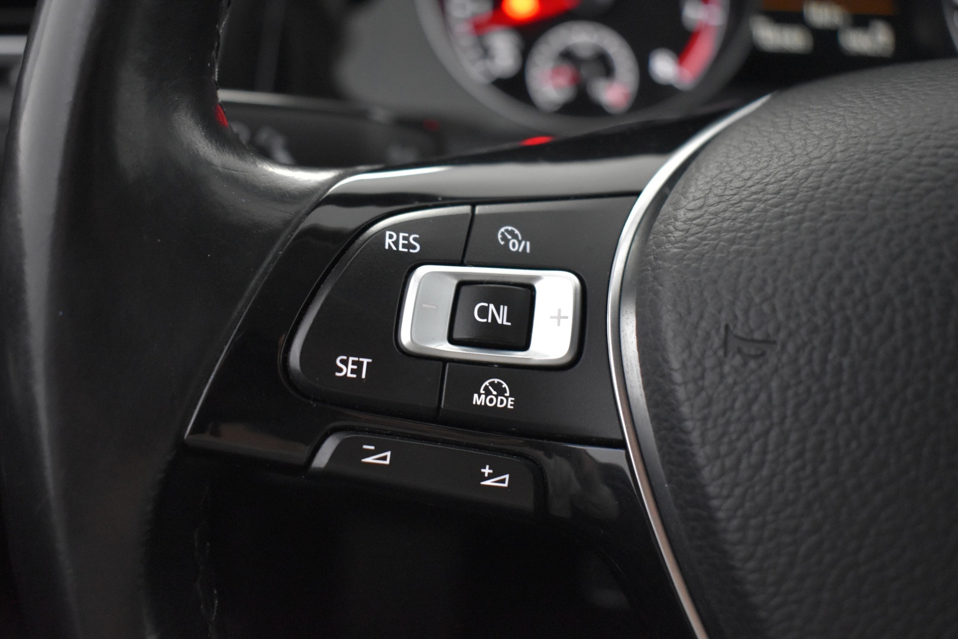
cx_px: 479
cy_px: 320
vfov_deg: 31.9
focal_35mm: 42
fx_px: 1118
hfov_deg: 46.4
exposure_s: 1/45
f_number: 4.2
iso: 3200
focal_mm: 28
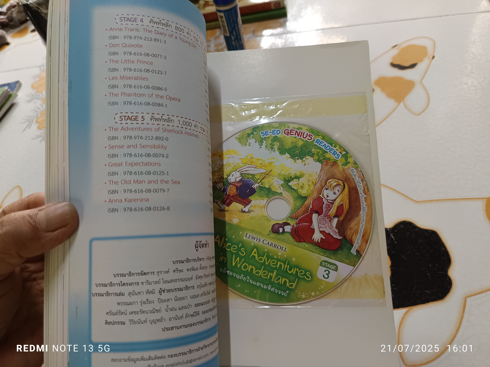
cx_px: 245
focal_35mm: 24
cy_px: 184
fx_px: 340
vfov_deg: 56.8
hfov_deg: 71.6
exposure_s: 1/50
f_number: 1.7
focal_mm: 5.31
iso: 853
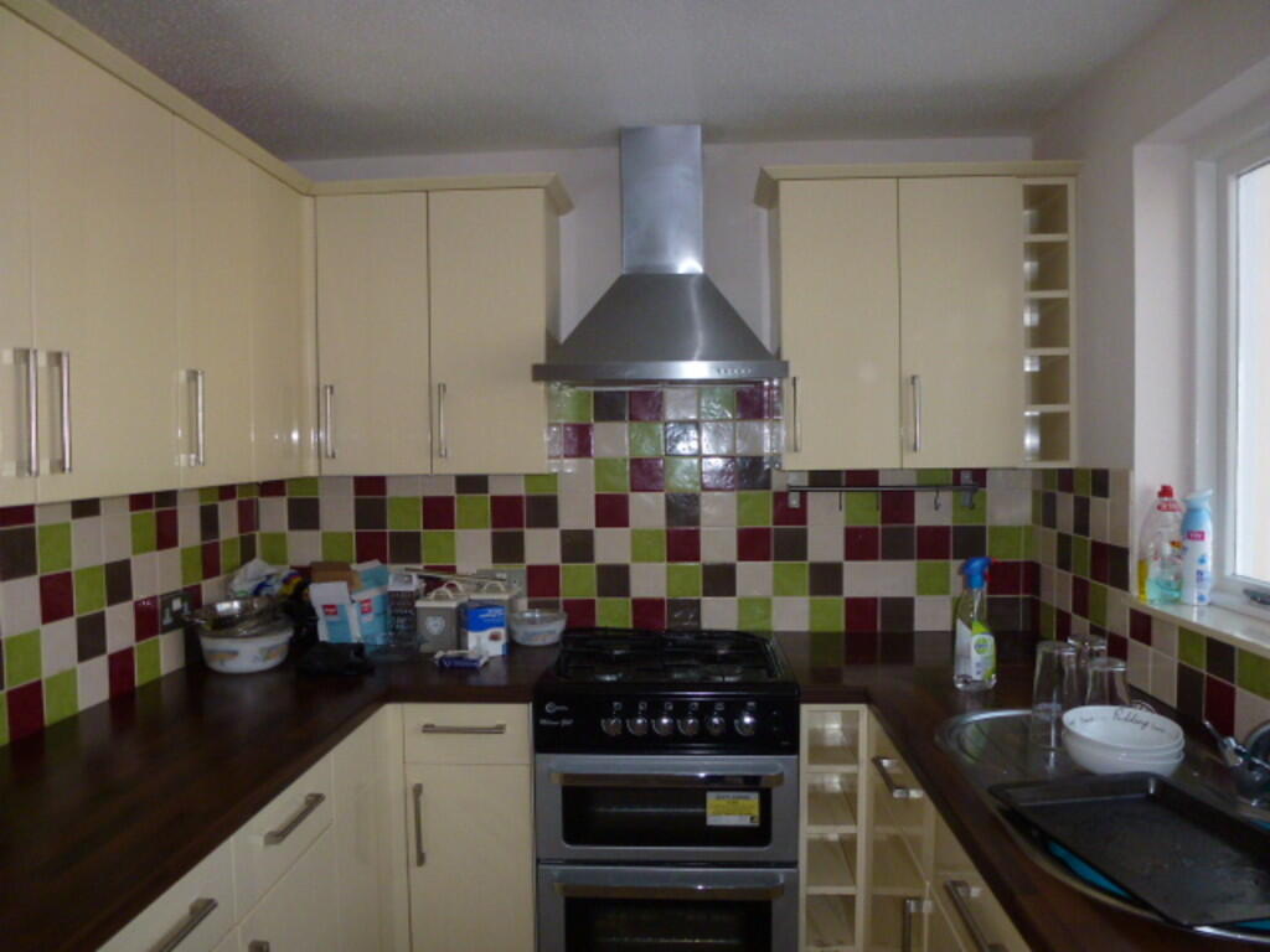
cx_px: 635
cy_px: 476
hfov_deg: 71.6
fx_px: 881
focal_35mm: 24
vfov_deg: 56.8
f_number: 3.3
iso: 250
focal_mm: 4.3
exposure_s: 1/60
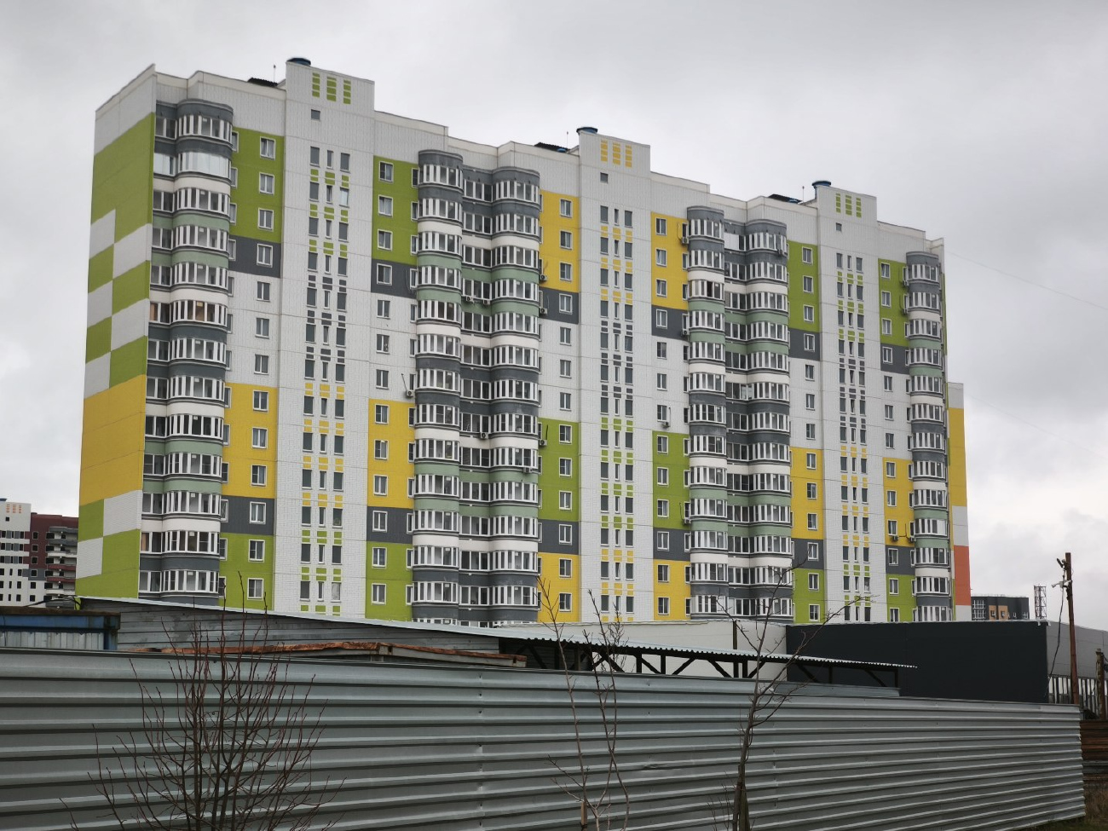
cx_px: 554
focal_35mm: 50
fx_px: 1600
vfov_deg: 29.1
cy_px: 416
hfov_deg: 38.2
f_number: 1.9
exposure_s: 1/107
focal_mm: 7.1
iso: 50
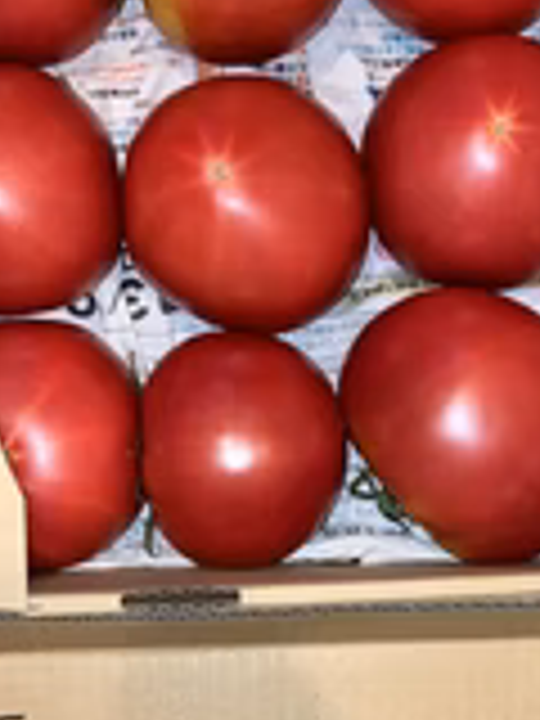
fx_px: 1456
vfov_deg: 27.5
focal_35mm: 70
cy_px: 513
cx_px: 369
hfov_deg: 20.9
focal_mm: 3.99
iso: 64
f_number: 1.8
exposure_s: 1/17
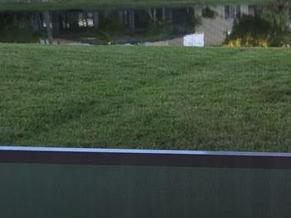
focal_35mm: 84
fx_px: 706
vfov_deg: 17.5
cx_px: 395
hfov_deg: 20.8
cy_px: 72
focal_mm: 4.15
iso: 40
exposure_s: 1/120
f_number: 2.2
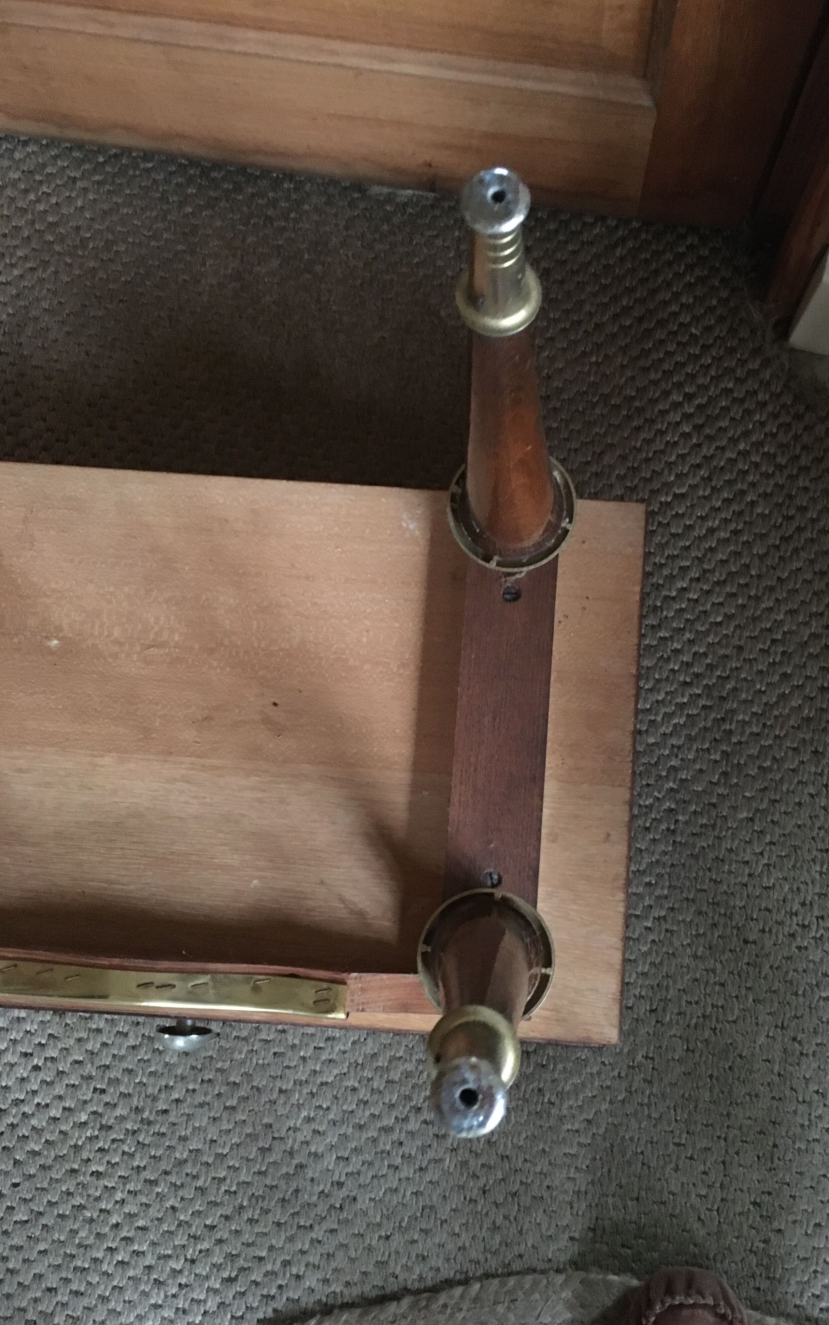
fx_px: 1121
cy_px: 664
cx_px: 497
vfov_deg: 61.2
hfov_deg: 40.4
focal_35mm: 31
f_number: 2.2
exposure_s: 1/17
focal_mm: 4.15
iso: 500
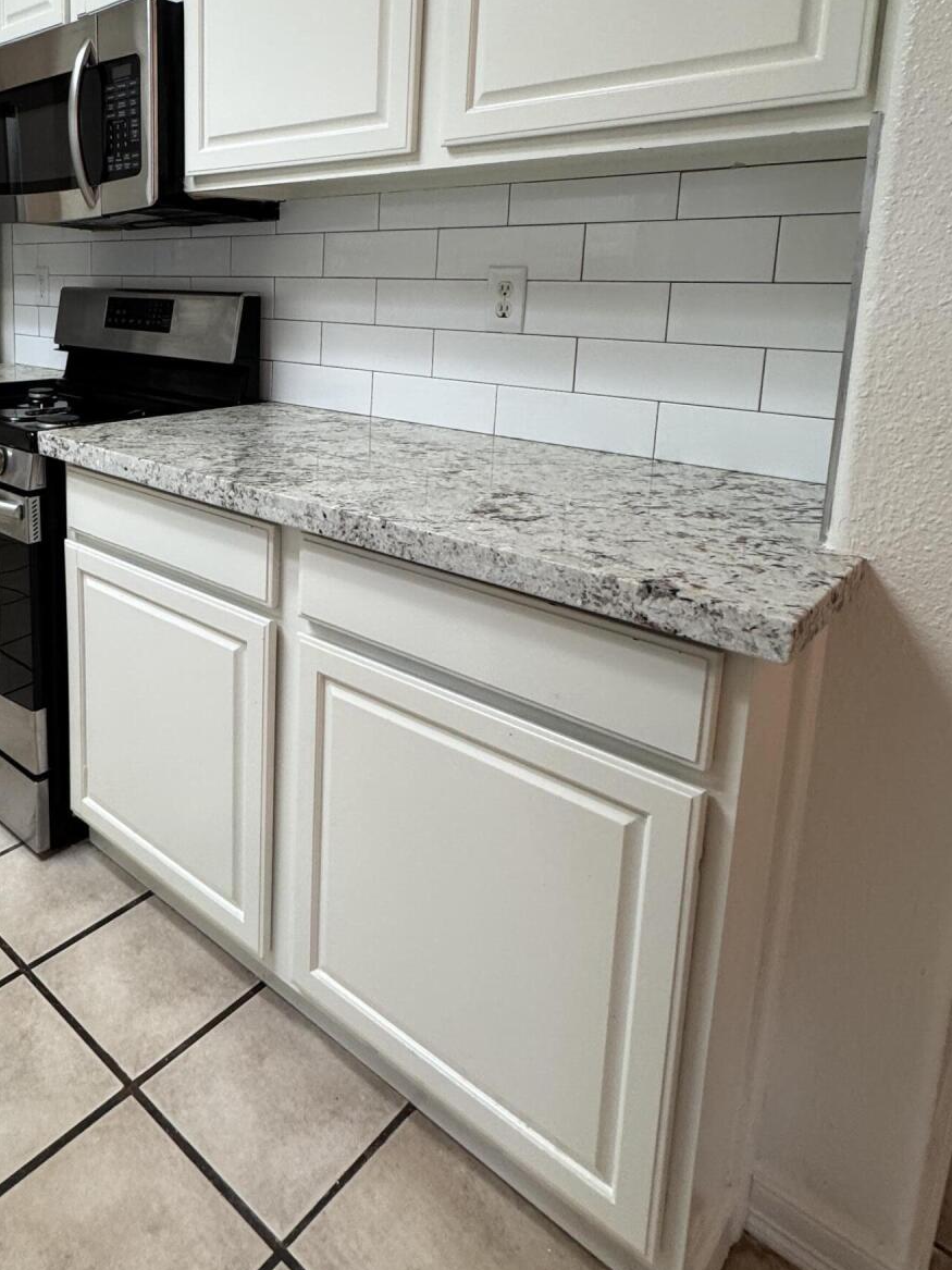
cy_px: 422
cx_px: 238
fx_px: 880
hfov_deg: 54.2
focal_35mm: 24
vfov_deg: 69.5
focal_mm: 2.22
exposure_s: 1/60
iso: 250
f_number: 2.2
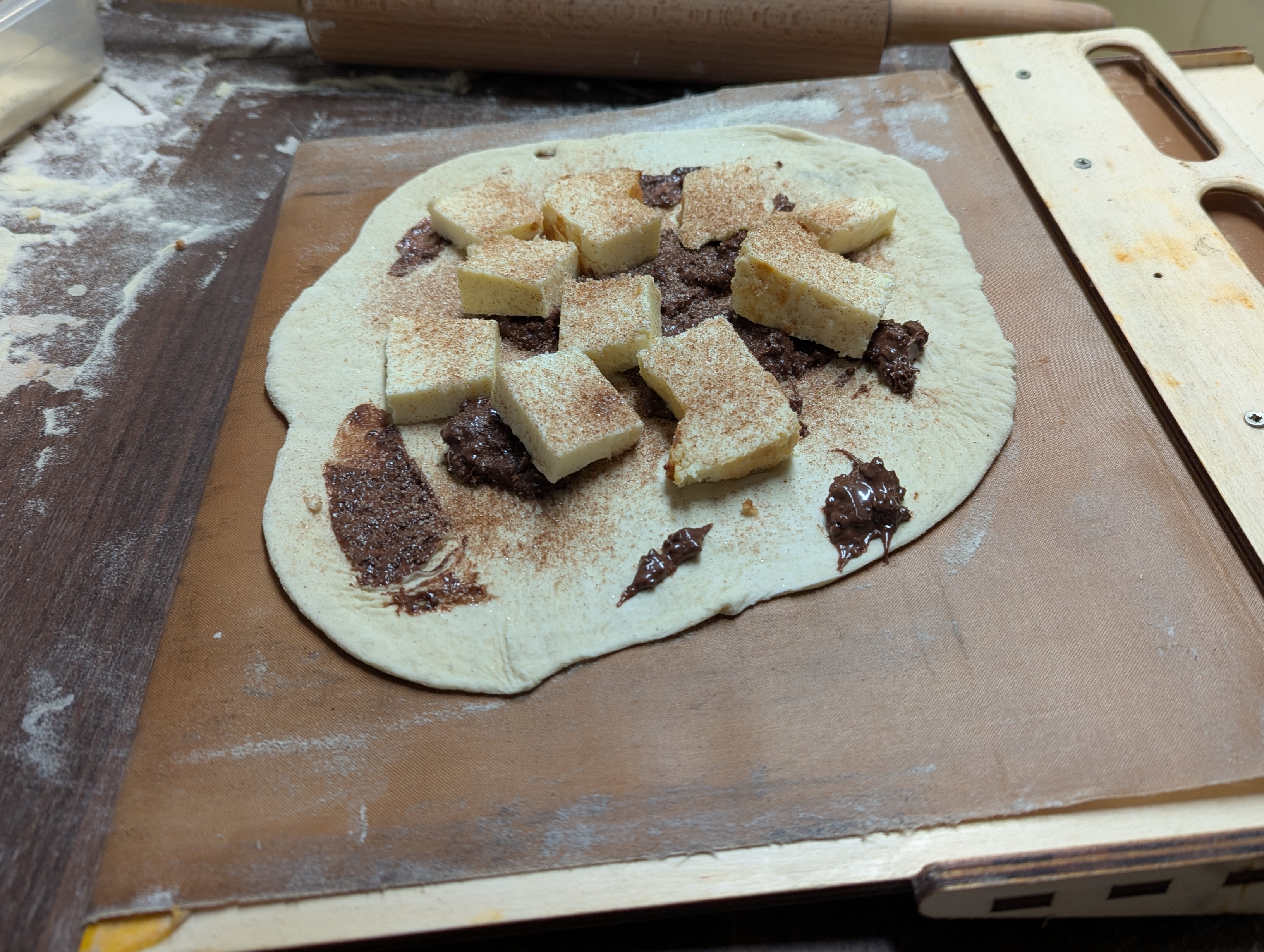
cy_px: 402
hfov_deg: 59.9
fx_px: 1097
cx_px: 649
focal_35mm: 30
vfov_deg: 46.7
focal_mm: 6.81
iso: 77
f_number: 1.85
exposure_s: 1/31.4
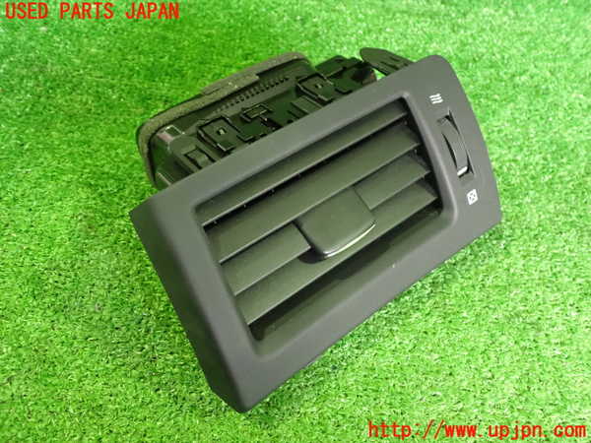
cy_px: 222
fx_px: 512
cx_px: 296
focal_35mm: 30
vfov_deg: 46.8
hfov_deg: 60.0
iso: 1250
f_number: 2.3
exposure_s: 1/40
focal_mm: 5.4
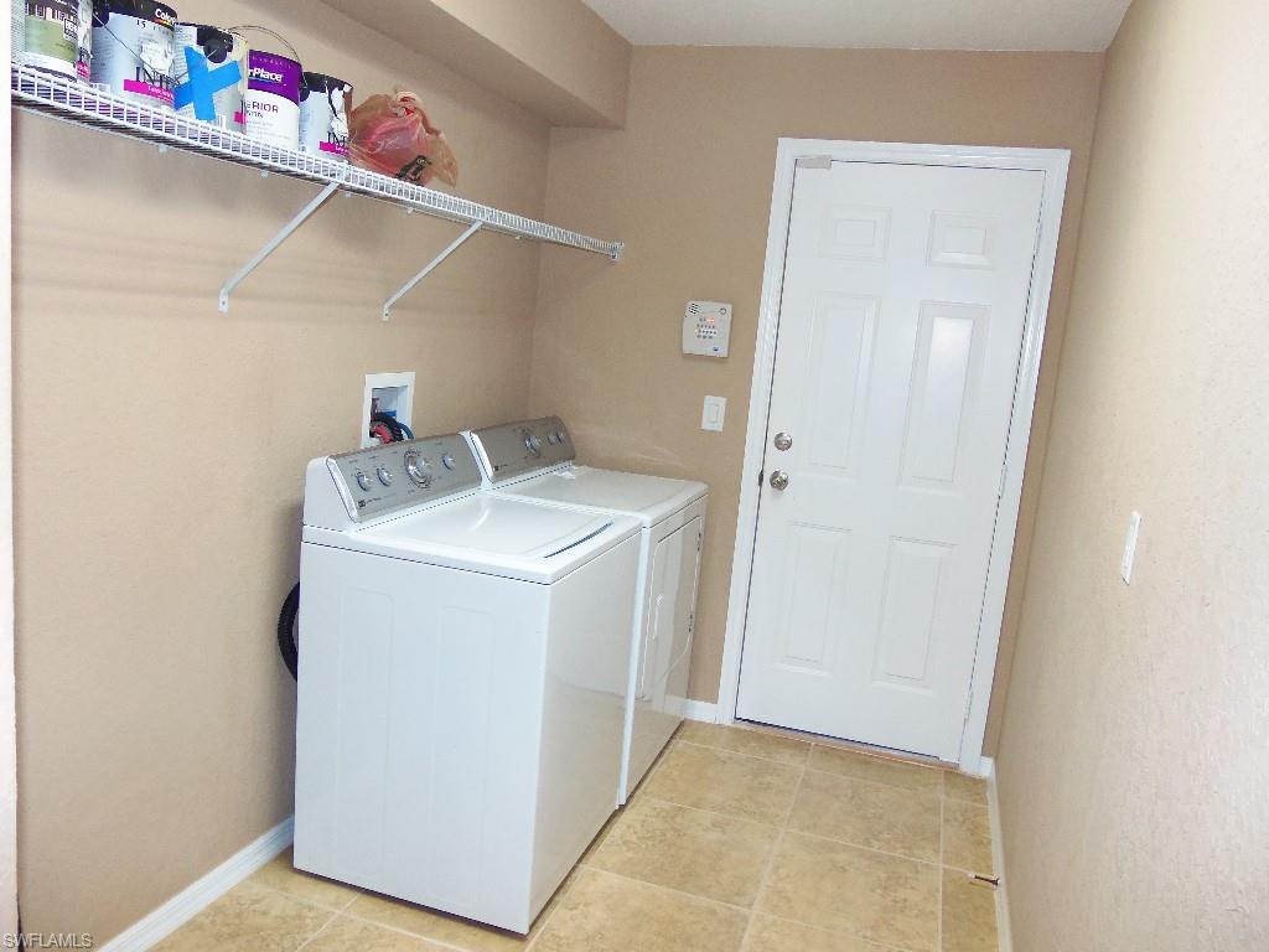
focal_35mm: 26
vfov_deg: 53.1
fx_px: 953
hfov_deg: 67.3
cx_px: 634
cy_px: 476
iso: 100
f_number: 3.2
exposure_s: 1/15
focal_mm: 4.7
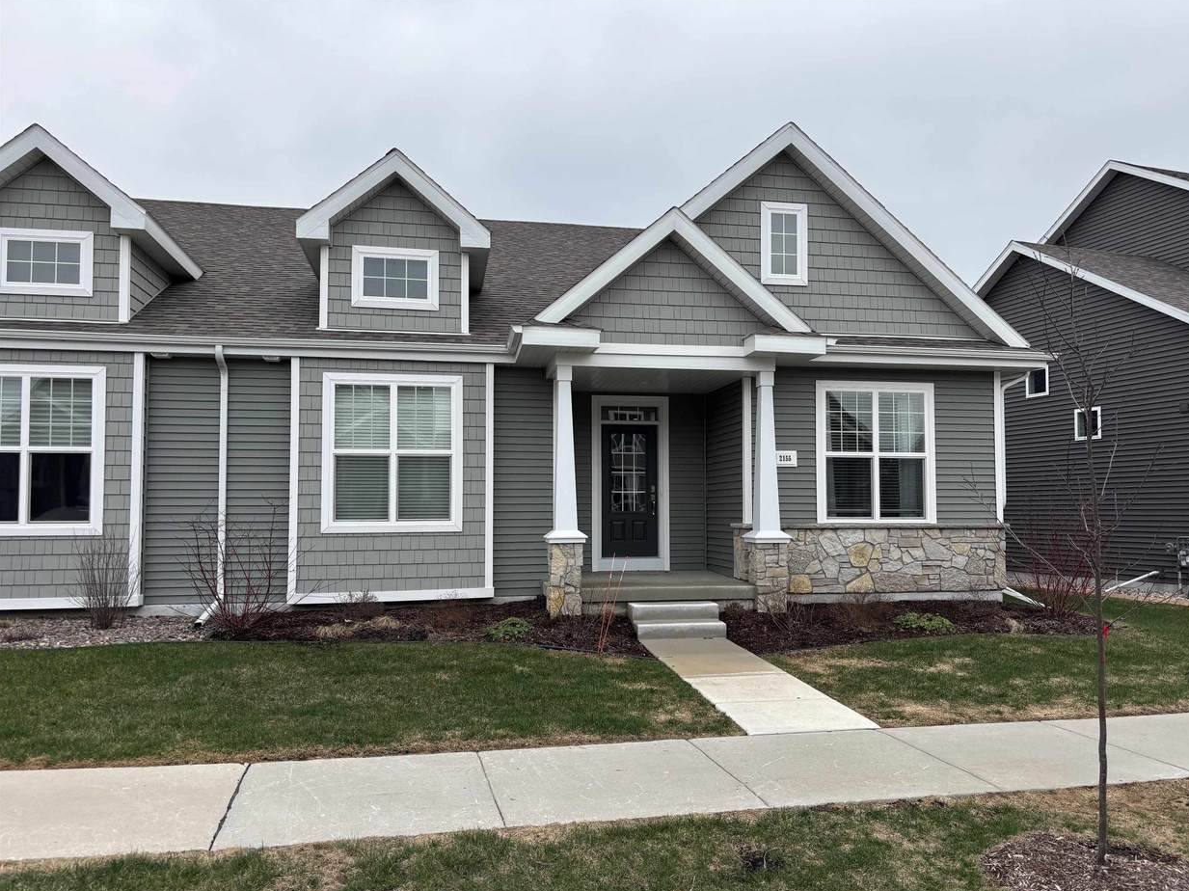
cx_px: 616
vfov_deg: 51.3
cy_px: 457
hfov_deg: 65.3
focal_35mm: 27
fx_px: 927
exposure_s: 1/2513
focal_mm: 5.96
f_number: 1.6
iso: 50
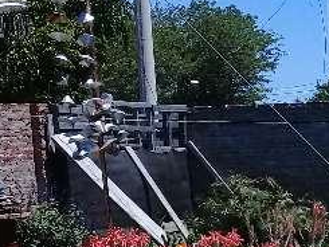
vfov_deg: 12.8
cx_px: 381
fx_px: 1084
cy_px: 266
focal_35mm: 114
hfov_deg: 16.6
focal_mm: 3.3
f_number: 2.2
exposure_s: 1/602
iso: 50
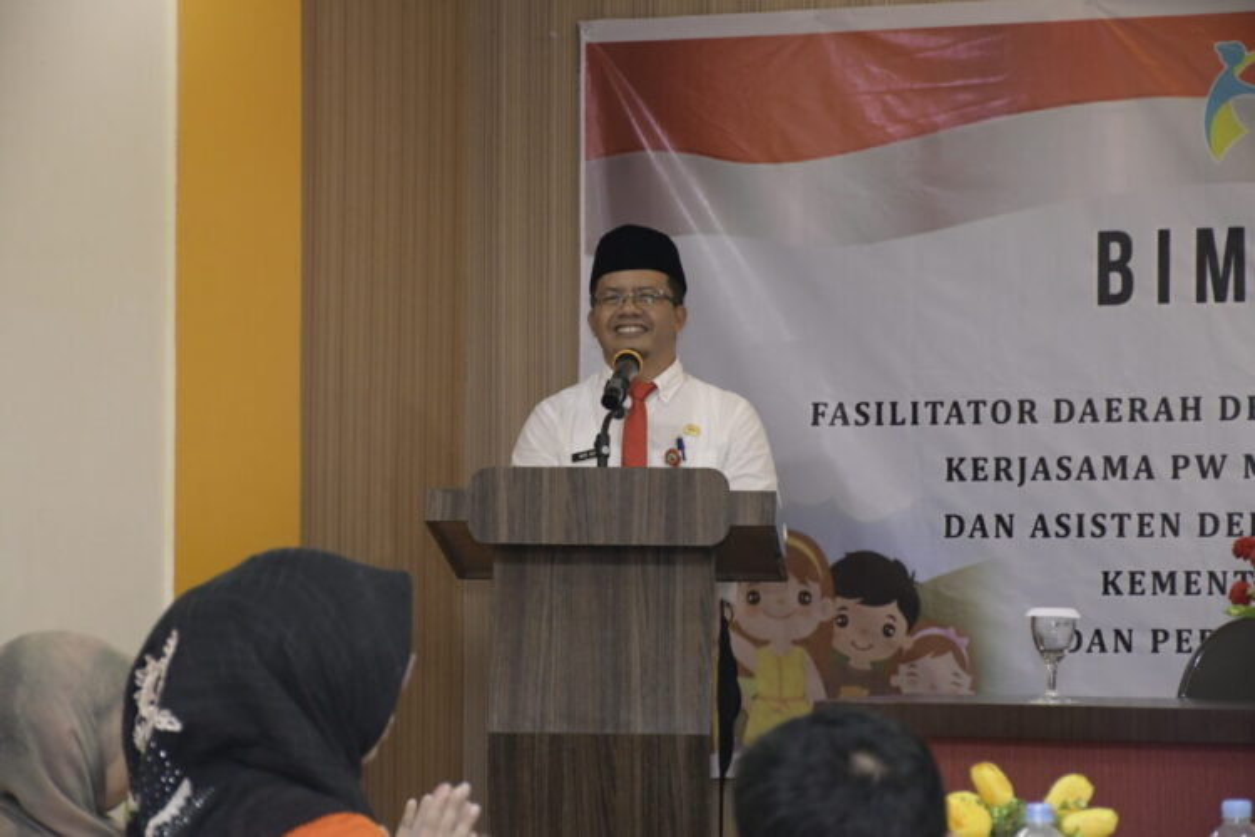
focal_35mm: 120
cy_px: 418
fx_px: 4183
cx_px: 628
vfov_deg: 11.4
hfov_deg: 17.1
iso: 3200
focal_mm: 80
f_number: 5.3
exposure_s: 1/50
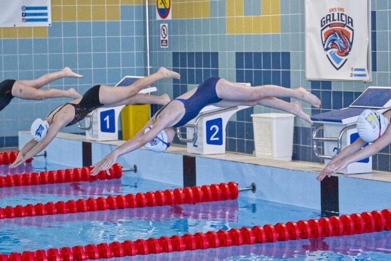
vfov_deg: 11.4
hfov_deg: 17.1
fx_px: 1303
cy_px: 130
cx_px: 196
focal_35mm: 120
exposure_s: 1/500
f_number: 5.2
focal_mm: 80
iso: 10000
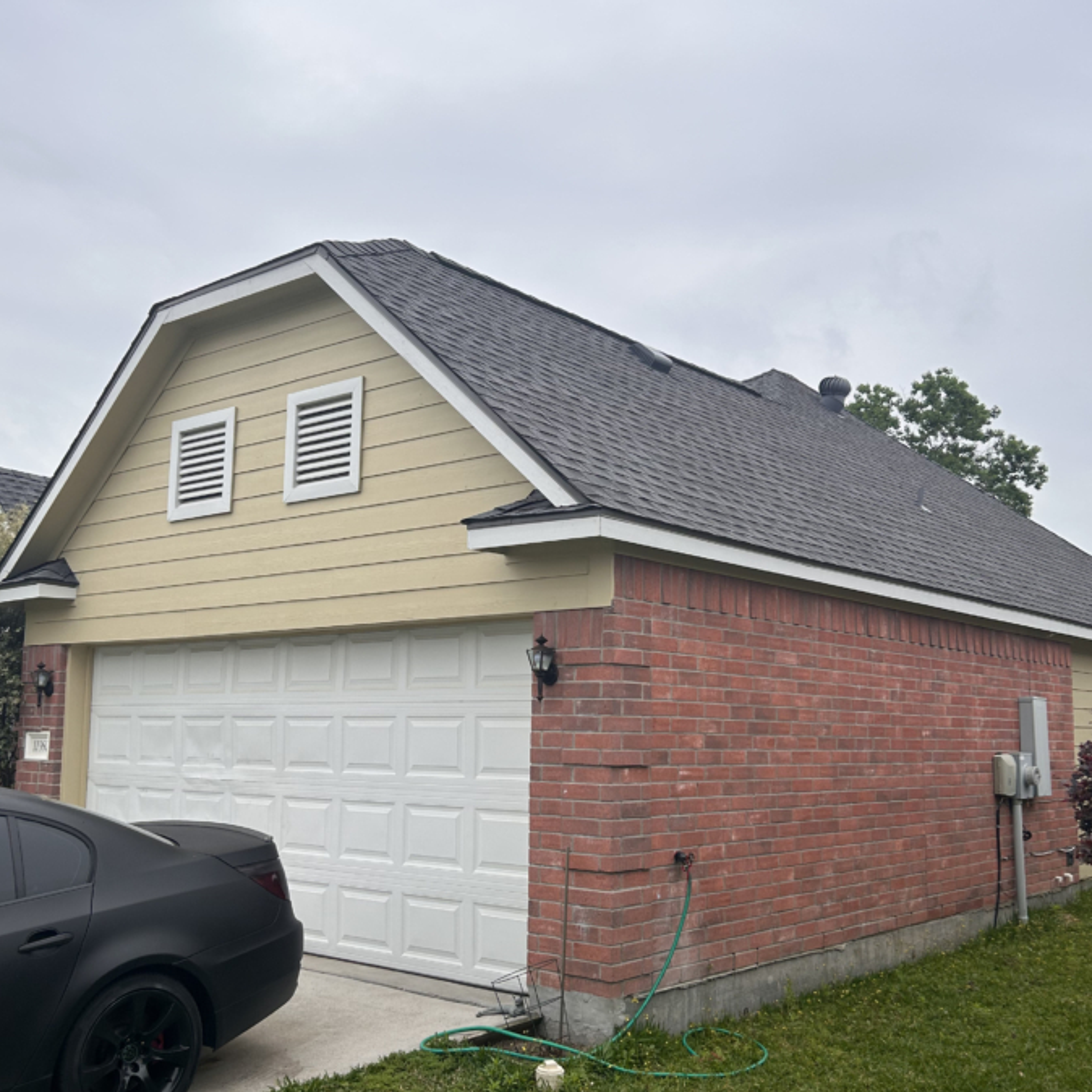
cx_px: 578
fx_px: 1249
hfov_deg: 47.2
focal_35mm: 35
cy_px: 561
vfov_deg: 47.2
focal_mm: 5.7
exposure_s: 1/4274
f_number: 1.5
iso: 50
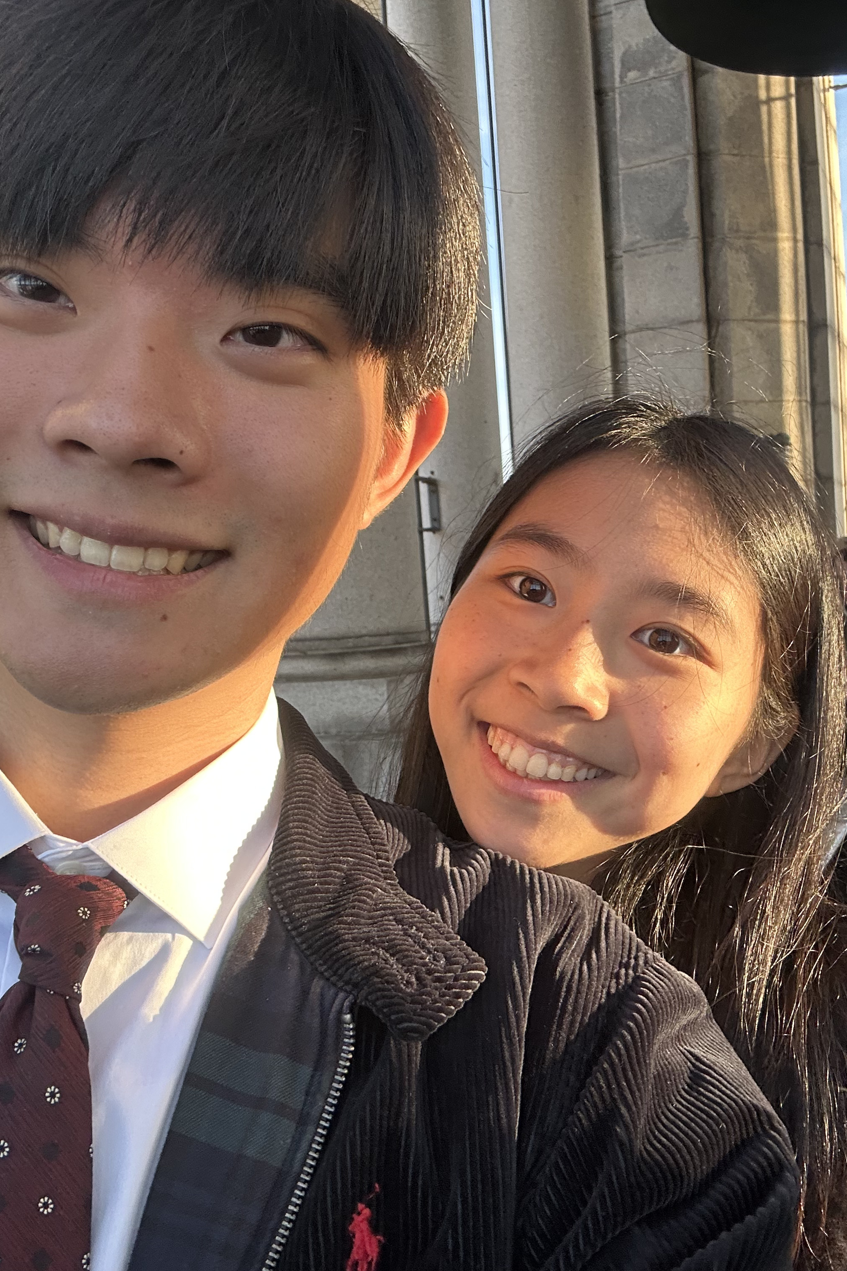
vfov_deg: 58.7
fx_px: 1129
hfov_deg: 41.0
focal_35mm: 32
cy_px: 637
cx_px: 497
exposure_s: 1/121
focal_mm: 2.69
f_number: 1.9
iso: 32
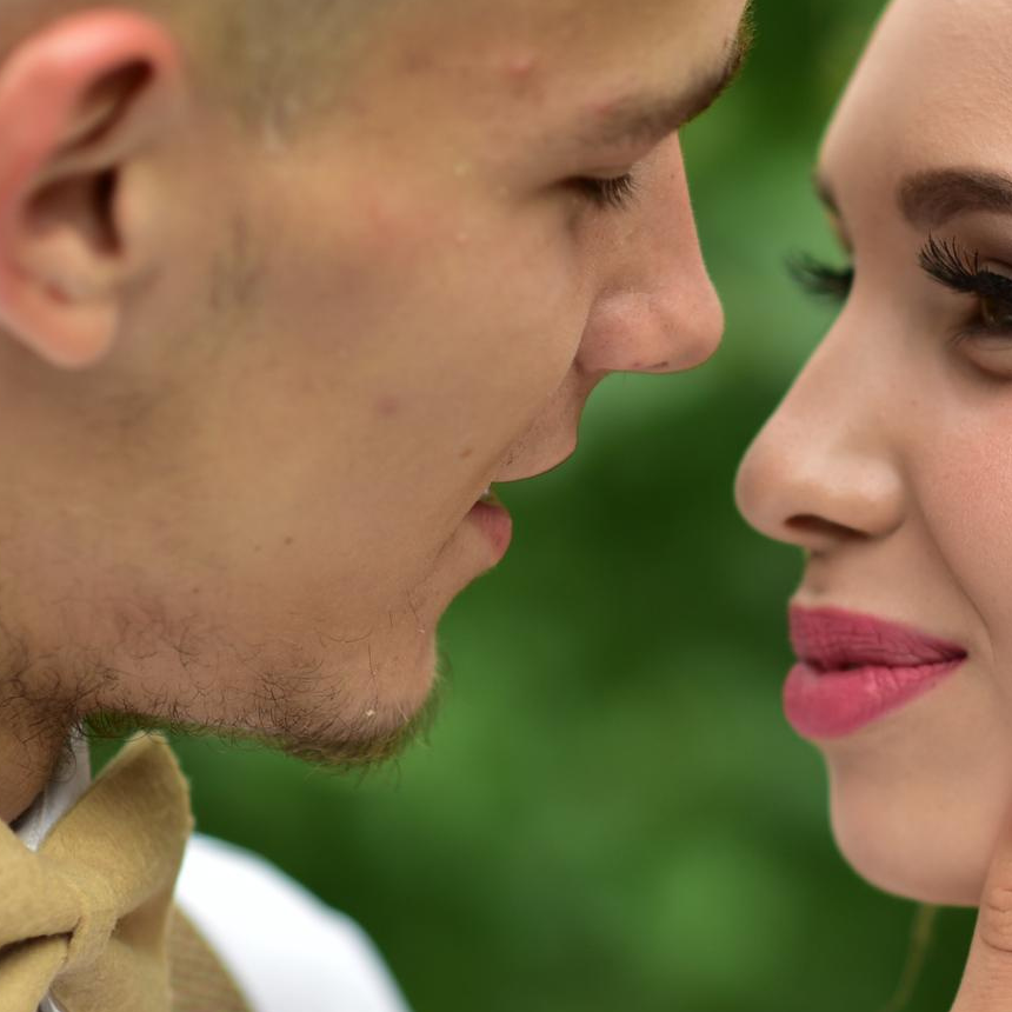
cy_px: 565
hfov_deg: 8.1
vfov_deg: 8.1
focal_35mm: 215
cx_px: 848
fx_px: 7111
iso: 160
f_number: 2
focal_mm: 85
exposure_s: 1/320
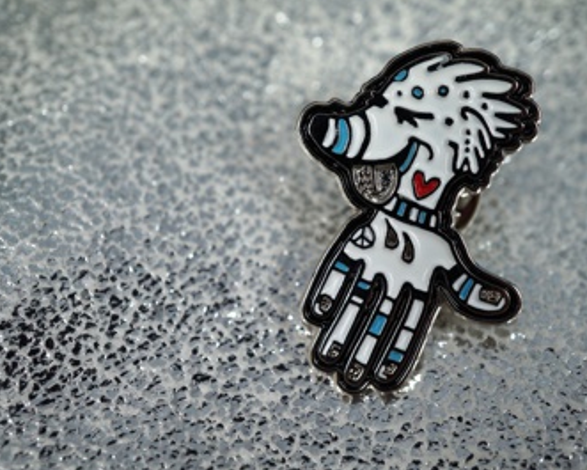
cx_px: 304
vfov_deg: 26.7
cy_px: 223
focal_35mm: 57
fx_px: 991
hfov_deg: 33.0
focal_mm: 30
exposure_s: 1/320
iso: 200
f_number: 7.1
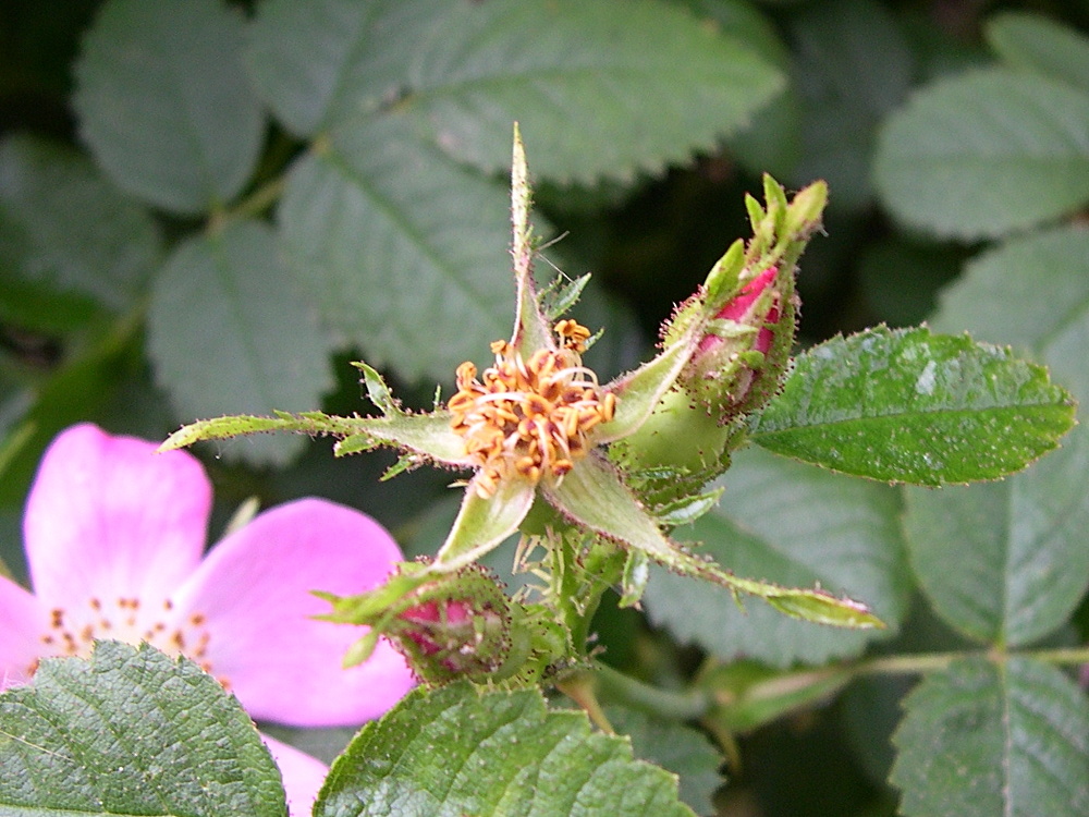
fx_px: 1195
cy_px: 408
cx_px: 544
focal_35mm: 38
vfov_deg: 37.7
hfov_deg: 49.0
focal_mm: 8
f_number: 2.8
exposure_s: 1/81
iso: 100
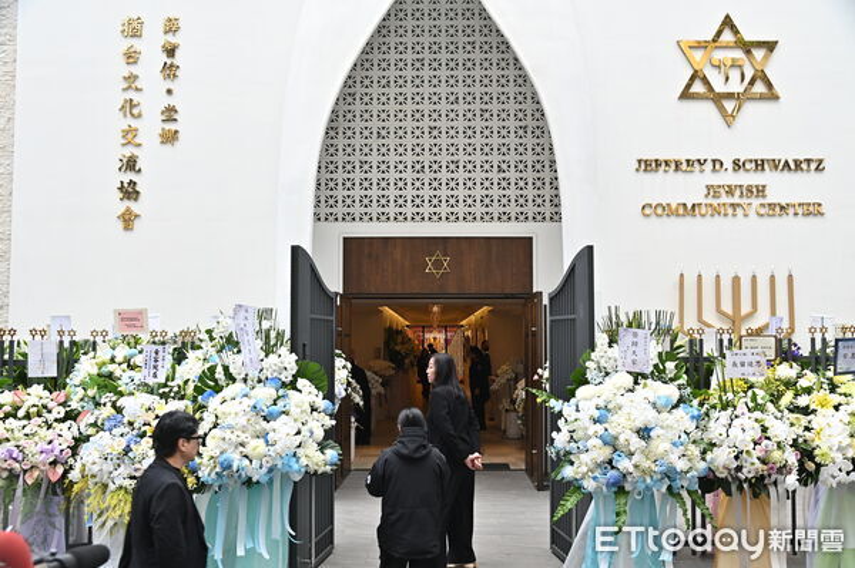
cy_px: 284
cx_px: 428
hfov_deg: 60.3
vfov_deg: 42.3
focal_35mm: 31
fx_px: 736
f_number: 5.6
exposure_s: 1/200
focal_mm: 31
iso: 400
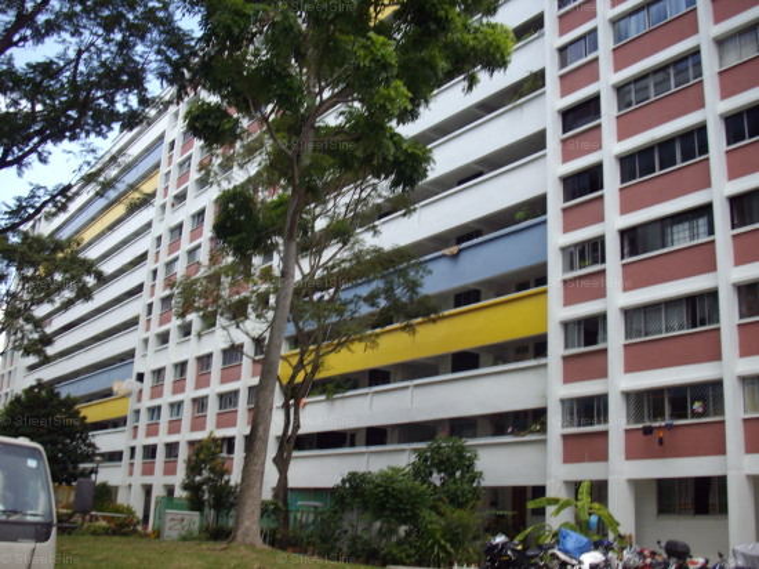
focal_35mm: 37
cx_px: 380
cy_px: 284
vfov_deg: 38.6
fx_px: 811
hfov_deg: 50.2
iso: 80
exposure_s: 1/60
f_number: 5.6
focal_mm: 6.2
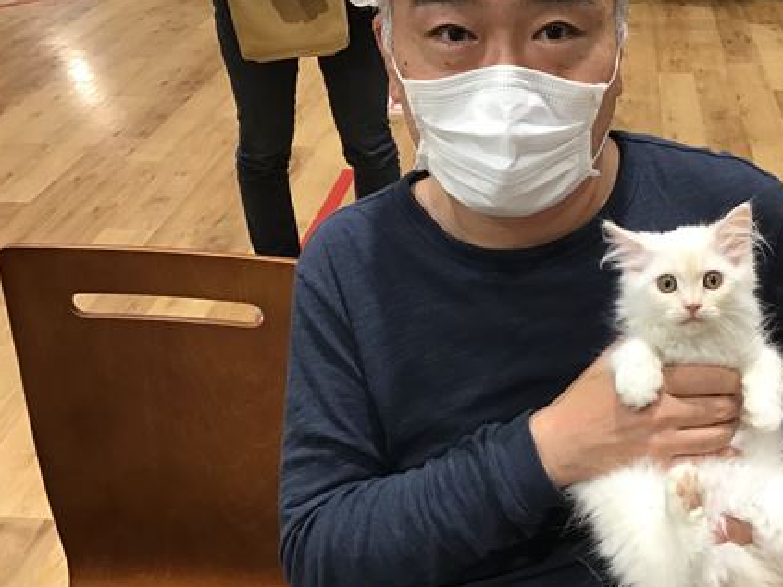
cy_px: 289
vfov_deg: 32.9
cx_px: 535
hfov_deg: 42.3
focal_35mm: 44
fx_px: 995
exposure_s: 1/30
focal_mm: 3.3
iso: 50
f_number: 2.4
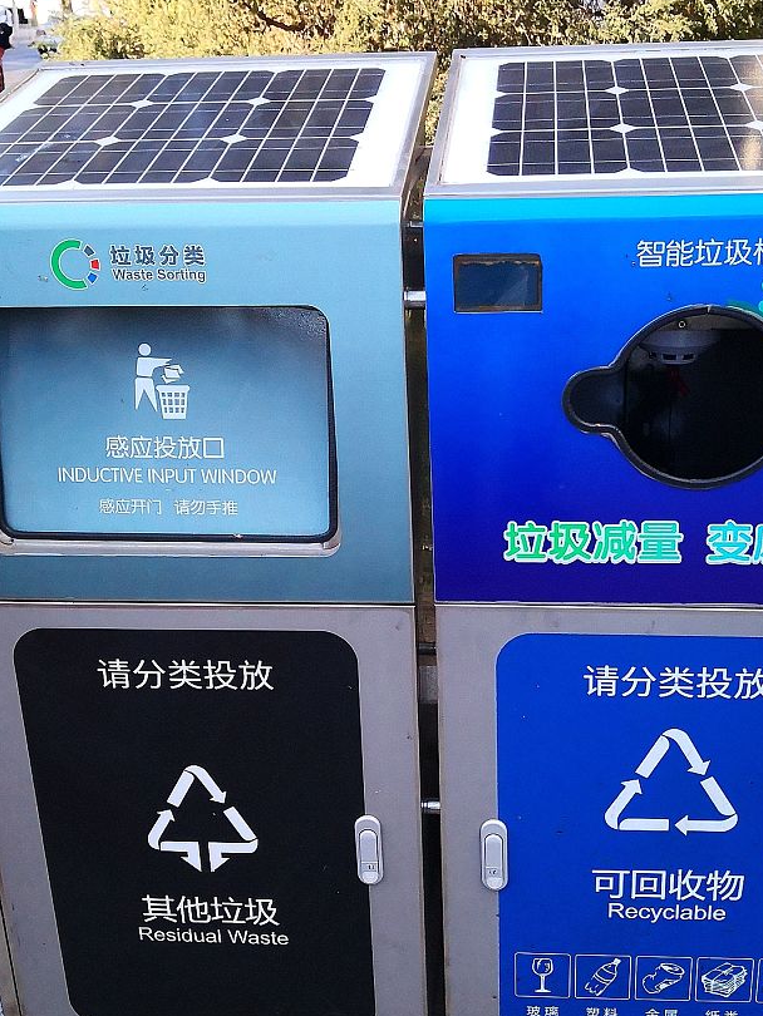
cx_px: 442
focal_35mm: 40
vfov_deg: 46.7
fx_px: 1175
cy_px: 452
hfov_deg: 35.9
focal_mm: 3.95
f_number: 1.6
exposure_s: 1/900
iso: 400
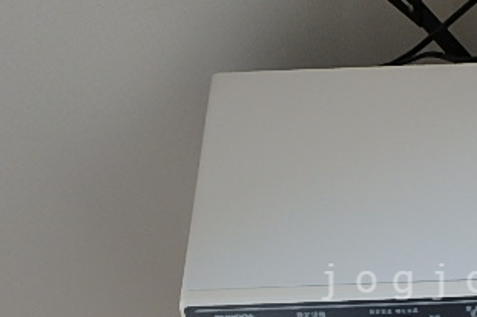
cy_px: 282
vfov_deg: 28.7
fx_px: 596
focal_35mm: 45
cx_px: 426
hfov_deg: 40.4
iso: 200
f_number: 3.5
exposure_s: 1/50
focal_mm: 3.7
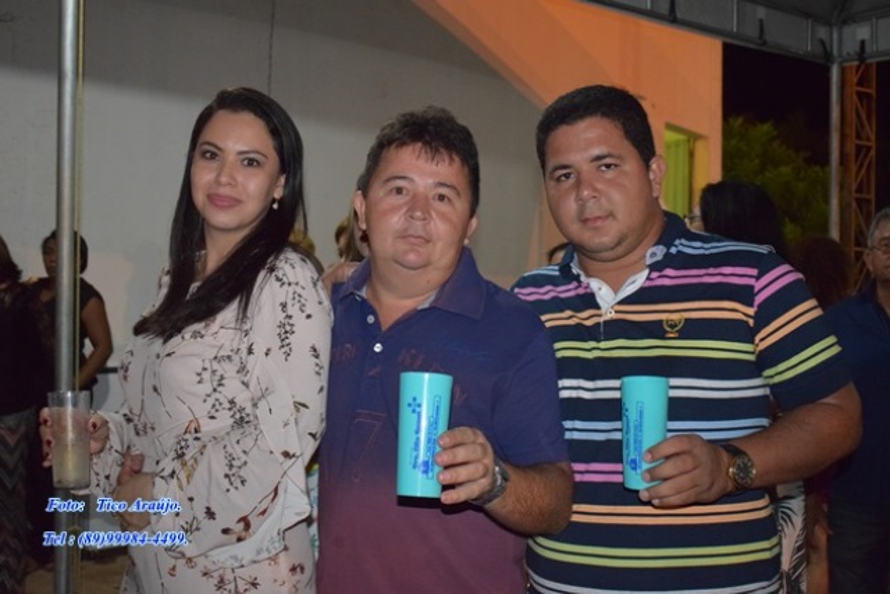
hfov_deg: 42.3
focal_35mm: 46
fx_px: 1150
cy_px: 297
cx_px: 445
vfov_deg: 29.0
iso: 3200
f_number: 4.2
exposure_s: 1/60
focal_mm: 31
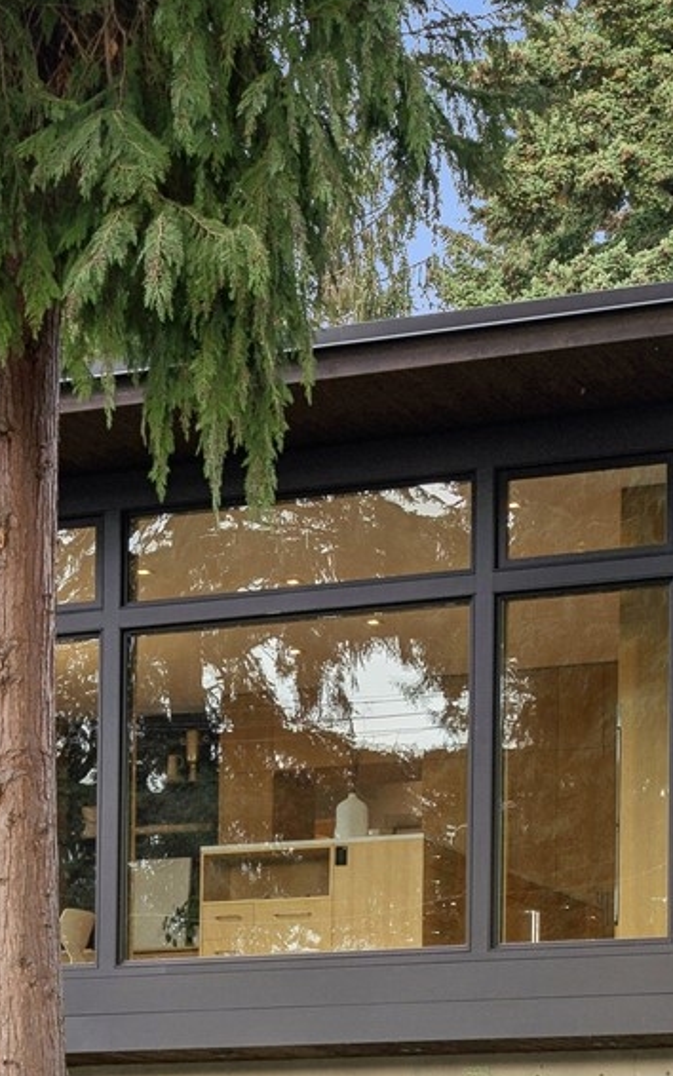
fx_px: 3226
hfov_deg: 11.8
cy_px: 754
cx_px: -24
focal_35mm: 110
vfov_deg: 18.9
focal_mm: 36
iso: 100
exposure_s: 1/15
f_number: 8
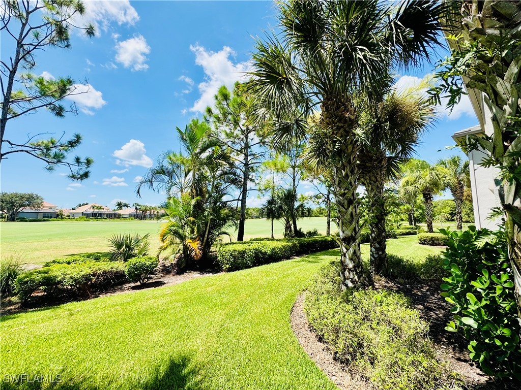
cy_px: 195
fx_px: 211
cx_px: 260
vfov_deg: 85.7
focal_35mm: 14
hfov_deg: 102.1
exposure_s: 1/1126
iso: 50
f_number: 2.2
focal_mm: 2.22
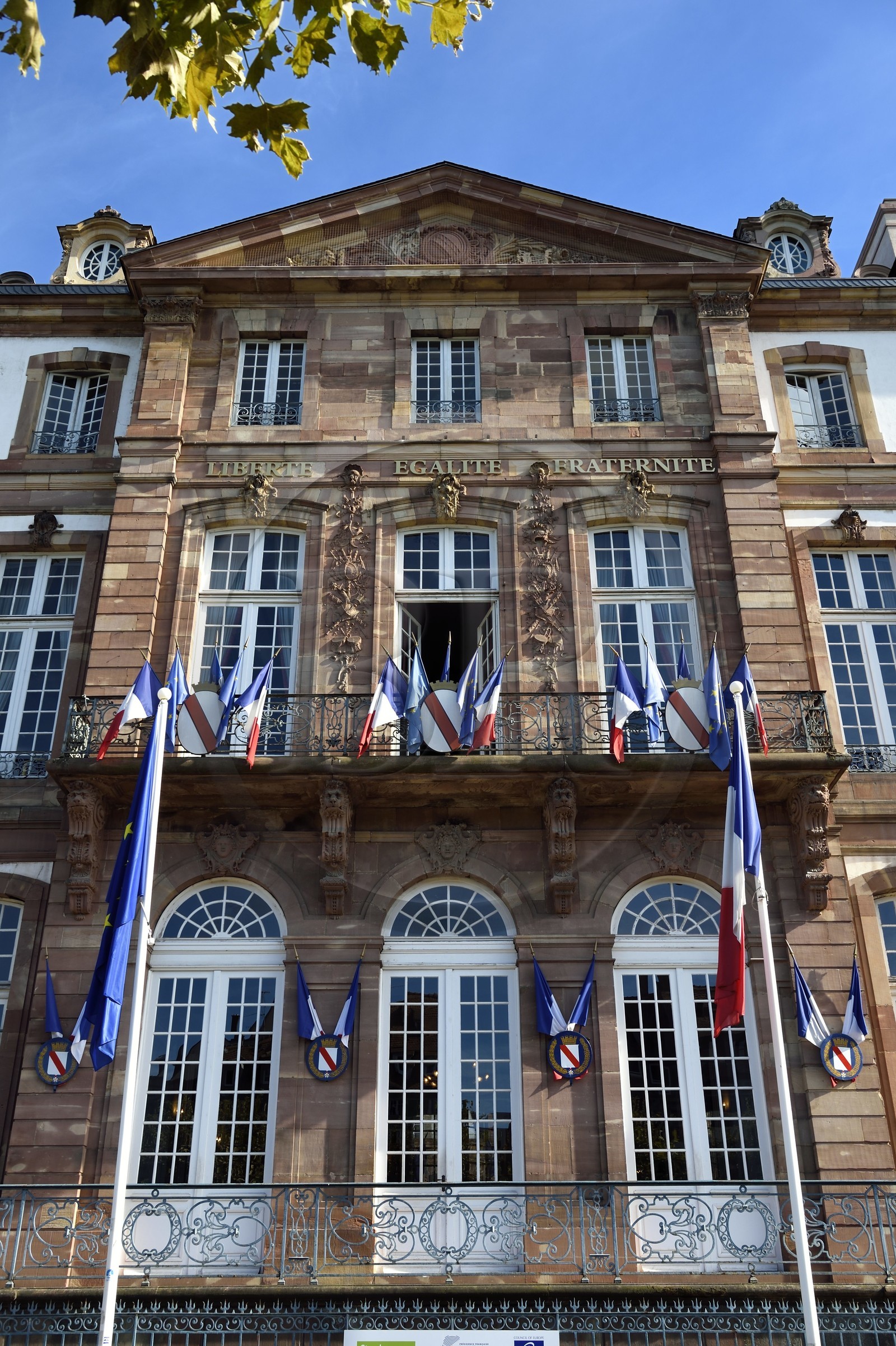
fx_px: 1196
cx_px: 448
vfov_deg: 58.7
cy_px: 673
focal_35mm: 32
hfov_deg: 41.1
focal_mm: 32
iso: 200
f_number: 9
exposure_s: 1/250
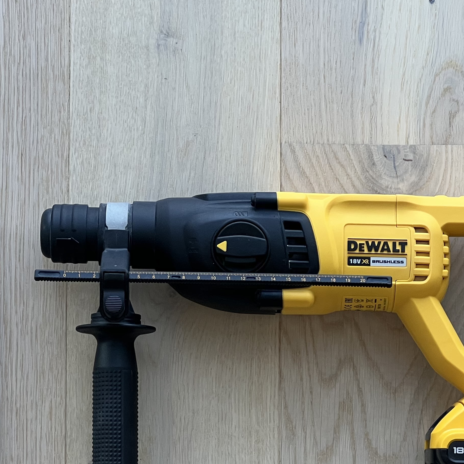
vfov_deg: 11.6
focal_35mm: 150
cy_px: 316
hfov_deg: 11.6
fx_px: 2275
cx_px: 257
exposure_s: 1/99
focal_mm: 9
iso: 100
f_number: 2.8
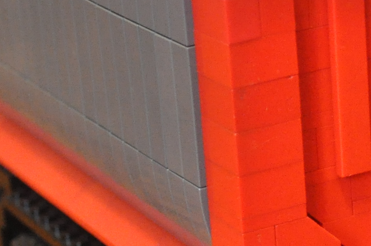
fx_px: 1667
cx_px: 244
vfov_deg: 8.4
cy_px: 179
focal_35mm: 162
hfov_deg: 12.7
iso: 1600
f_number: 4
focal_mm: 24
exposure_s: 1/15
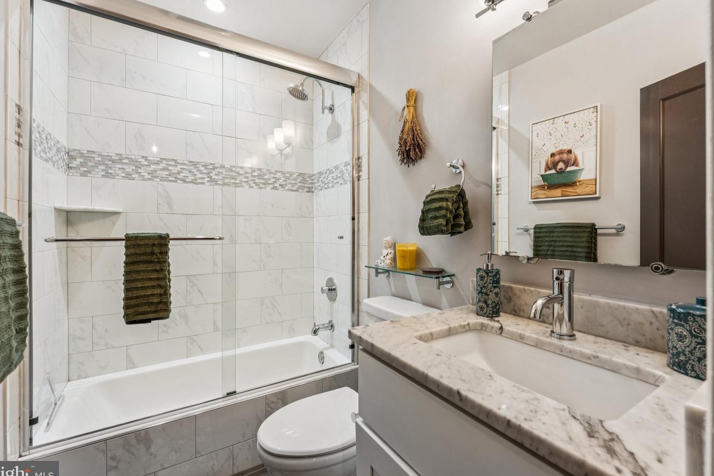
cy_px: 233
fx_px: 297
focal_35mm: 15
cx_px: 359
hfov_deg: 100.4
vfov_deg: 77.3
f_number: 8
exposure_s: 1/8
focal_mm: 14
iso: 200
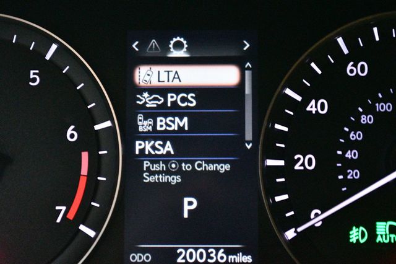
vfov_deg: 16.6
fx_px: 901
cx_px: 198
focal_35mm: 82
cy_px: 132
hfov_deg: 24.8
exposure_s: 1/40
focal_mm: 55
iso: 12800
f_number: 5.6
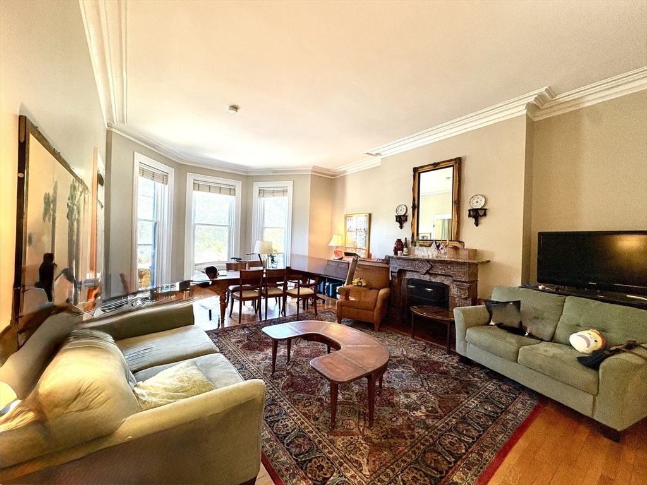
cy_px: 242
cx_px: 324
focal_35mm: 14
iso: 320
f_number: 2.2
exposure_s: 1/60
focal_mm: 2.22
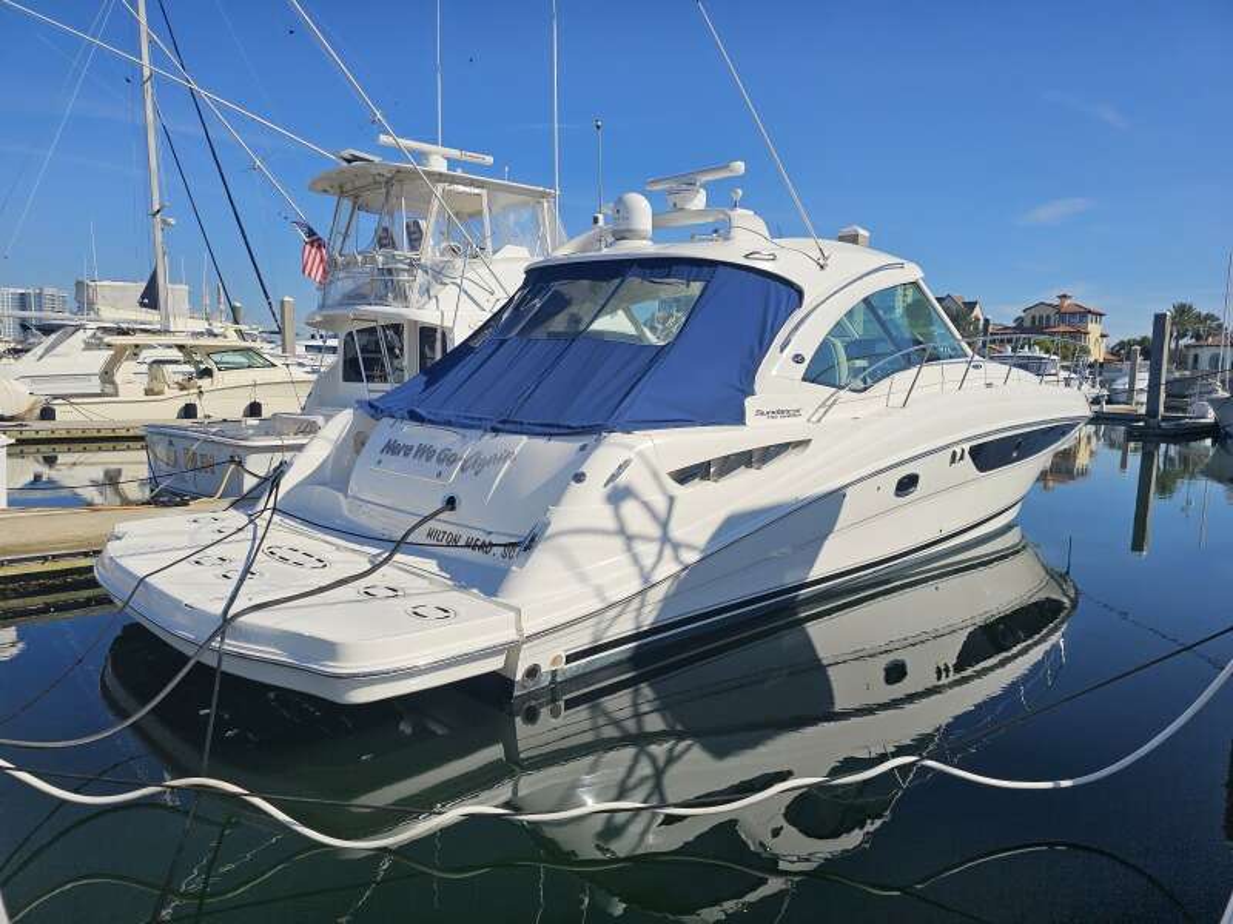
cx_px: 616
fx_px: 819
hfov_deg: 73.9
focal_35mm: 23
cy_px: 462
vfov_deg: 58.9
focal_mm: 6.3
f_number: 1.7
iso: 10
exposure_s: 1/1704
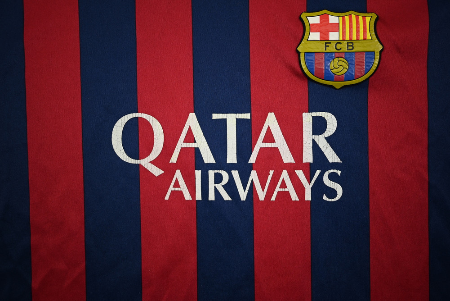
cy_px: 150
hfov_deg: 59.5
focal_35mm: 32
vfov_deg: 41.7
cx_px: 225
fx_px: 394
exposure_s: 1/125
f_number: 4.8
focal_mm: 31.5
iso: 200
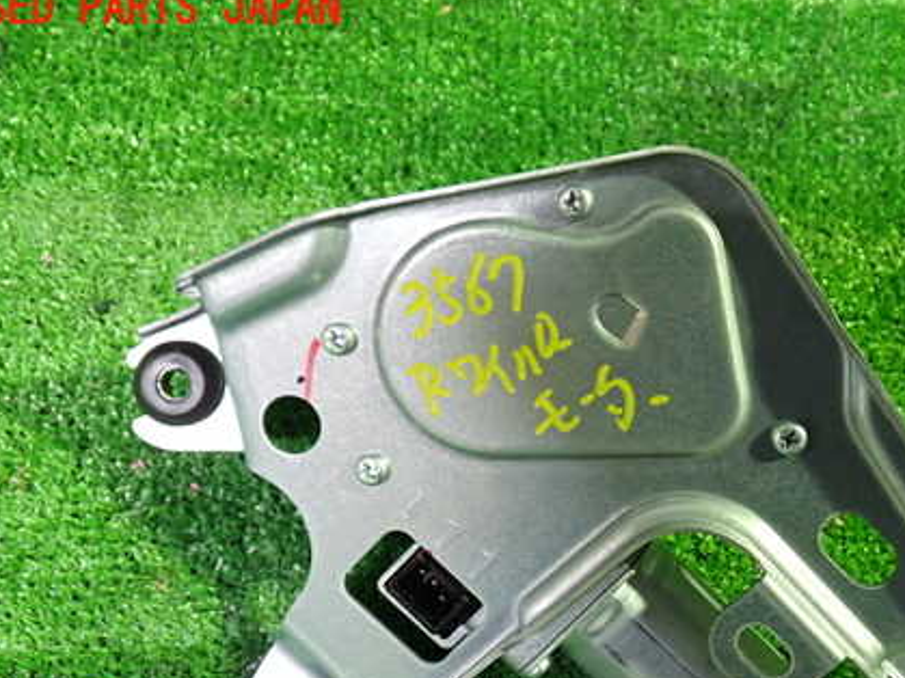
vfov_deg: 33.2
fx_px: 1124
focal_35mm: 43
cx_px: 596
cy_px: 469
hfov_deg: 43.3
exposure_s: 1/30
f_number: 2.3
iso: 640
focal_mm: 5.4
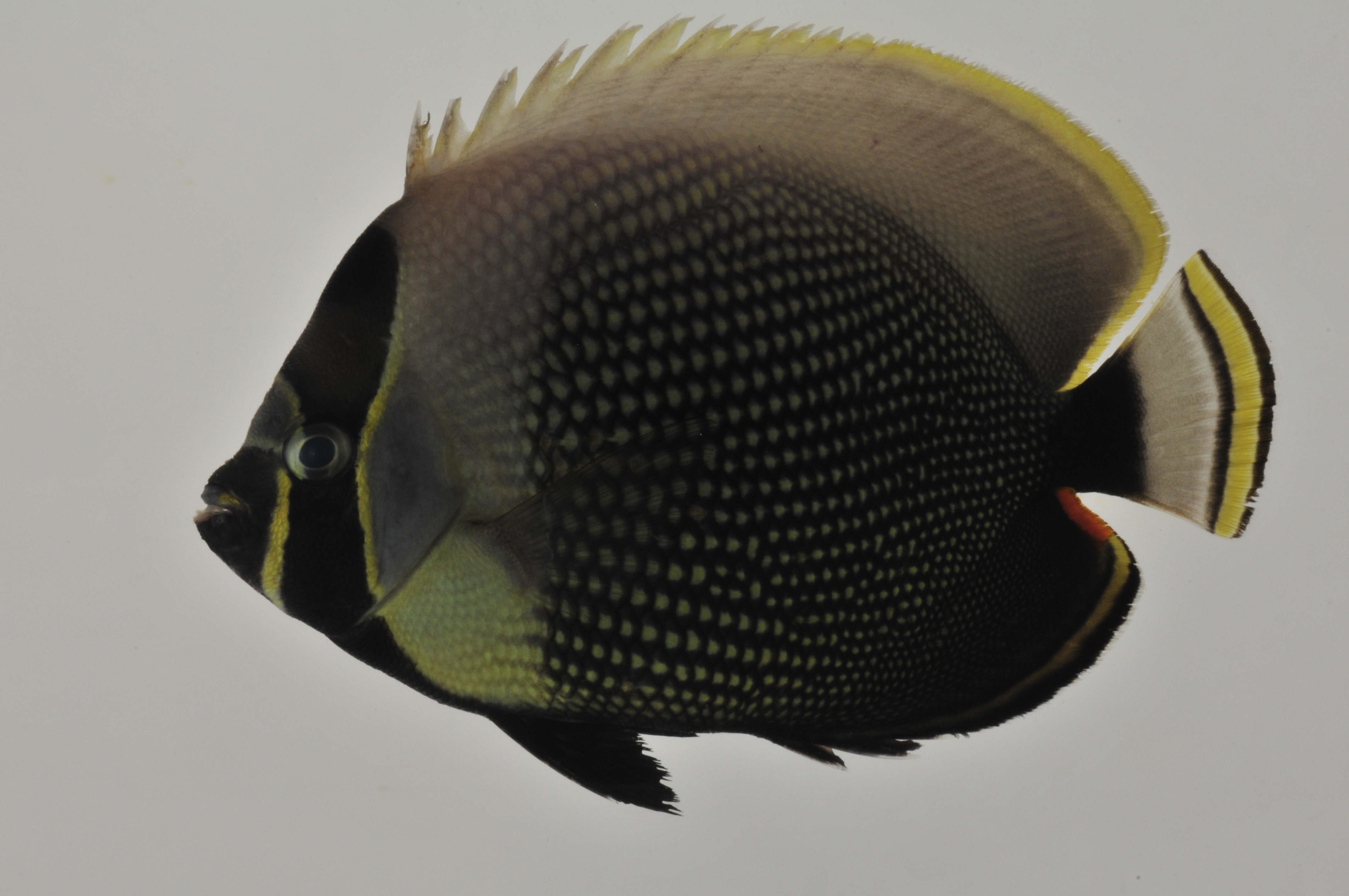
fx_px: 5895
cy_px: 448
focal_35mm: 158
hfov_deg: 13.1
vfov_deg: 8.7
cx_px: 674
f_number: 36
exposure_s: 1/60
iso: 200
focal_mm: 105
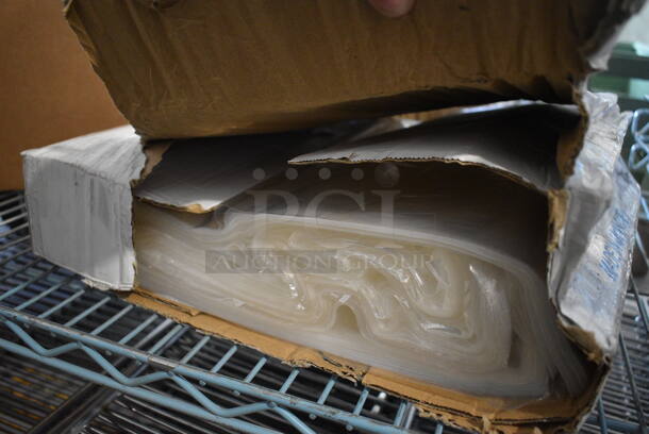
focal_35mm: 32
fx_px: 568
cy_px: 217
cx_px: 324
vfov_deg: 41.8
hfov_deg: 59.4
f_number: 3.8
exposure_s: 1/125
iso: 3200
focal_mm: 21
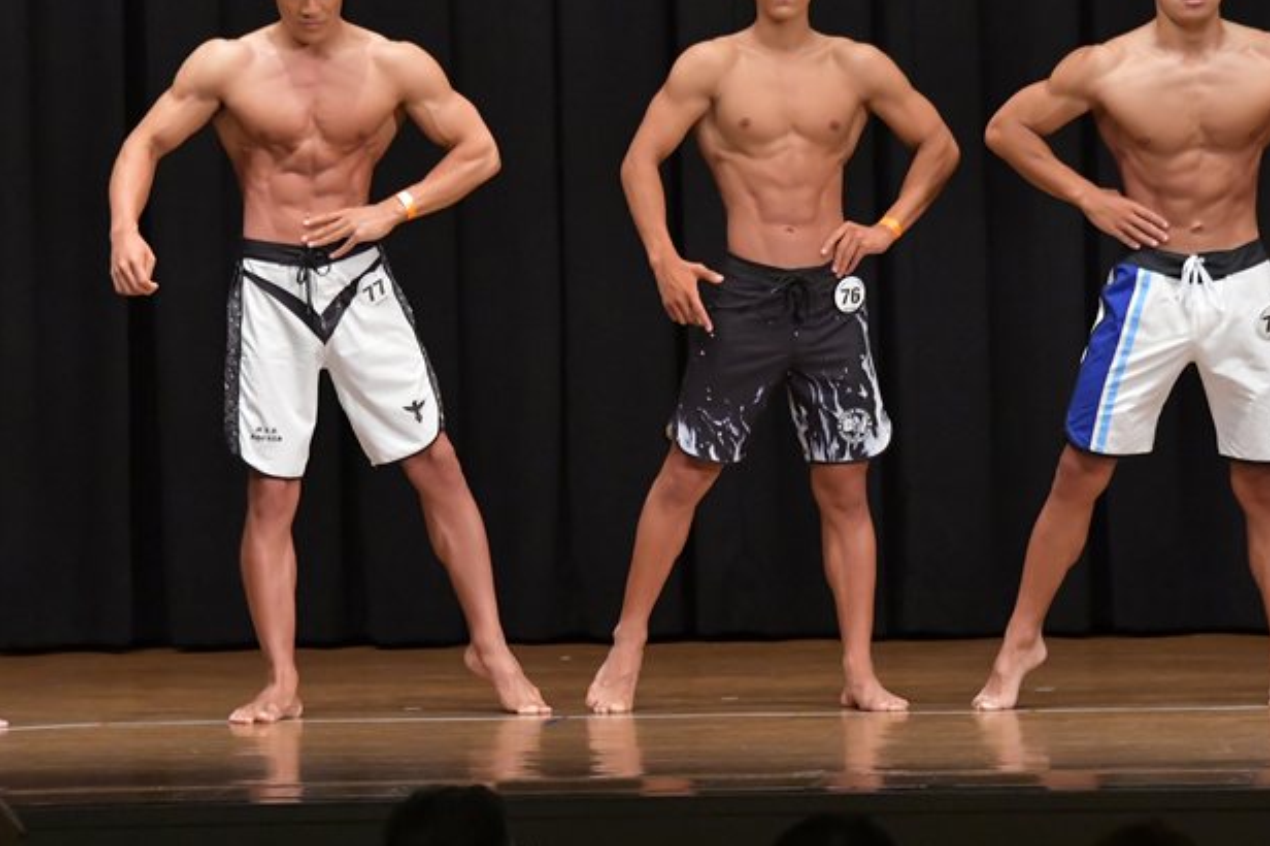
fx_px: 9625
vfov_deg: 5.0
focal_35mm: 273
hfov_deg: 7.5
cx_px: 663
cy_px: 328
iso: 6400
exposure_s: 1/400
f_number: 5.6
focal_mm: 145
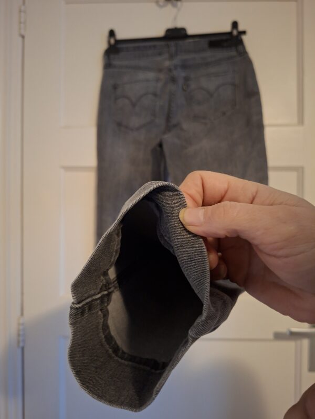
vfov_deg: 73.9
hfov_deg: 58.9
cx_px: 158
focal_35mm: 23
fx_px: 279
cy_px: 210
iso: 1000
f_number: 1.8
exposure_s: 1/20
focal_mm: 5.54
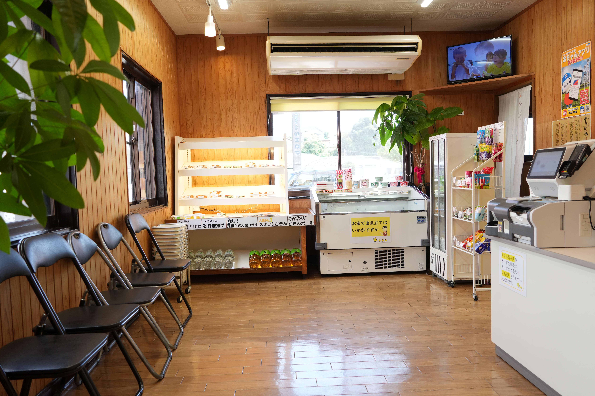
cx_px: 298
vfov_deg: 43.6
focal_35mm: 30
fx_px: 496
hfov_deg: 61.9
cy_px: 198
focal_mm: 30
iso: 640
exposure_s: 1/160
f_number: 5
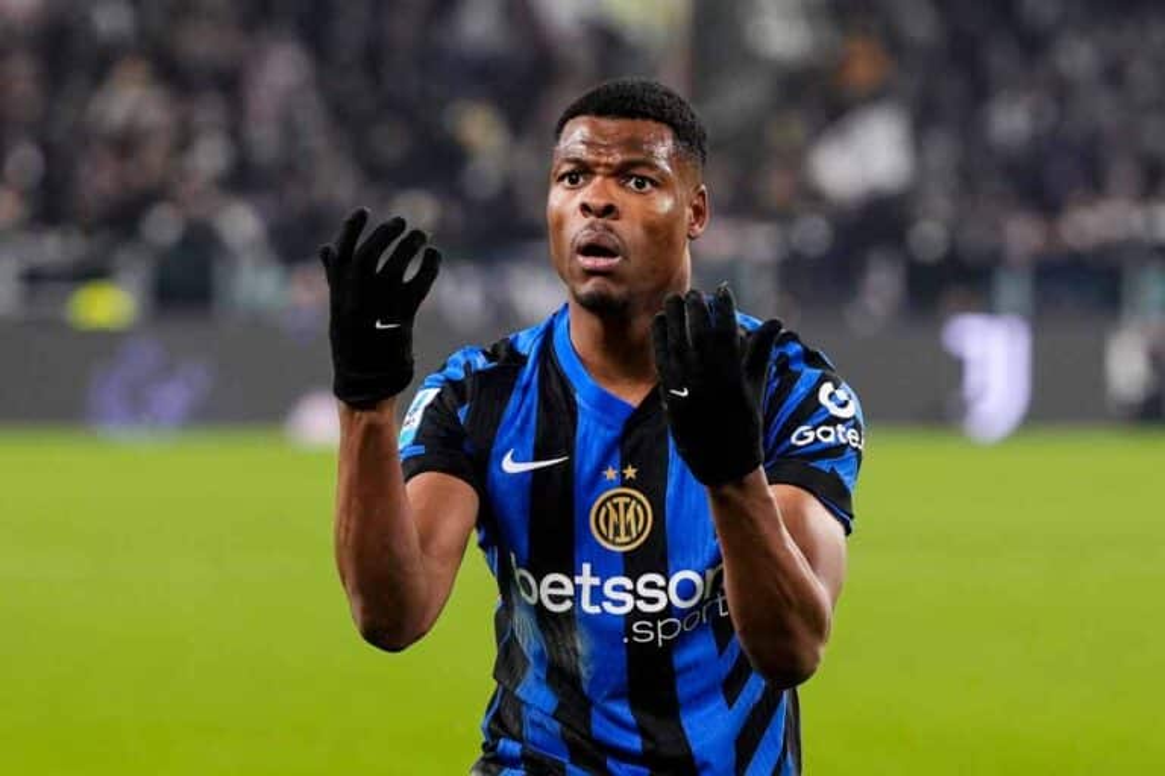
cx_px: 582
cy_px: 388
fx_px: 5760
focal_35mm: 178
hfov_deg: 11.5
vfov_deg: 7.7
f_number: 3.5
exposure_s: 1/1000
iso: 2000
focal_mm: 178
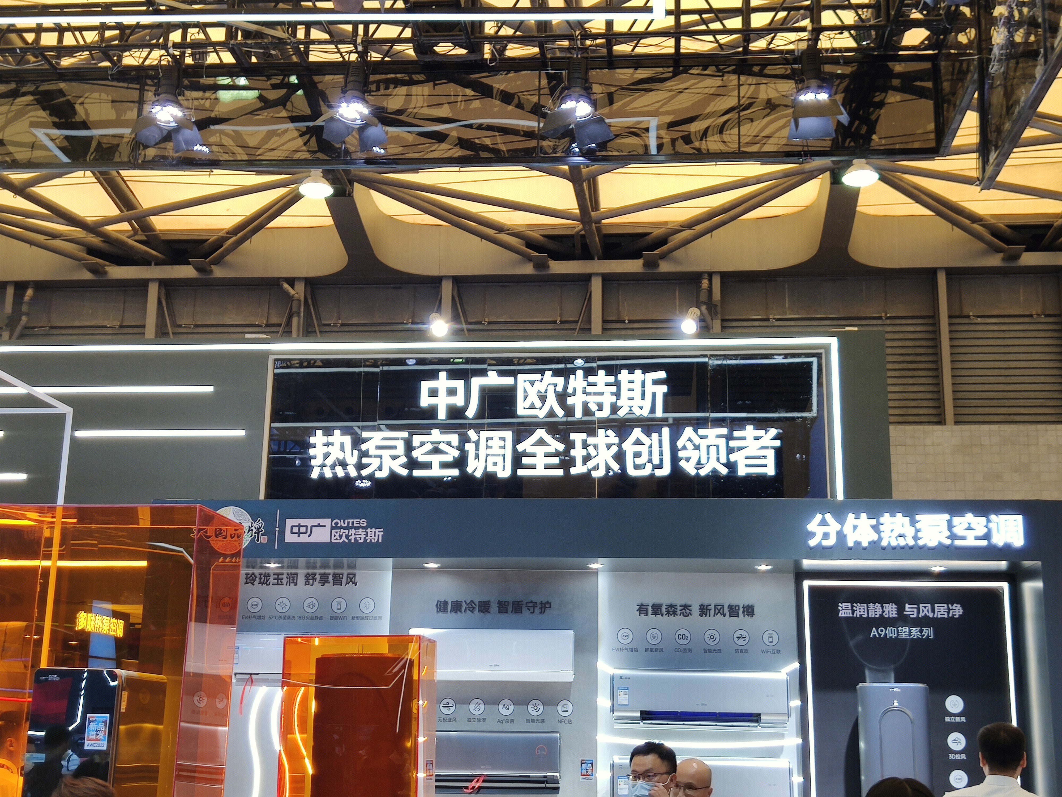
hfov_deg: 43.9
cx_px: 531
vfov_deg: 33.6
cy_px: 398
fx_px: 1319
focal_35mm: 43
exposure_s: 1/100
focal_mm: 4.75
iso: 122
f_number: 1.75
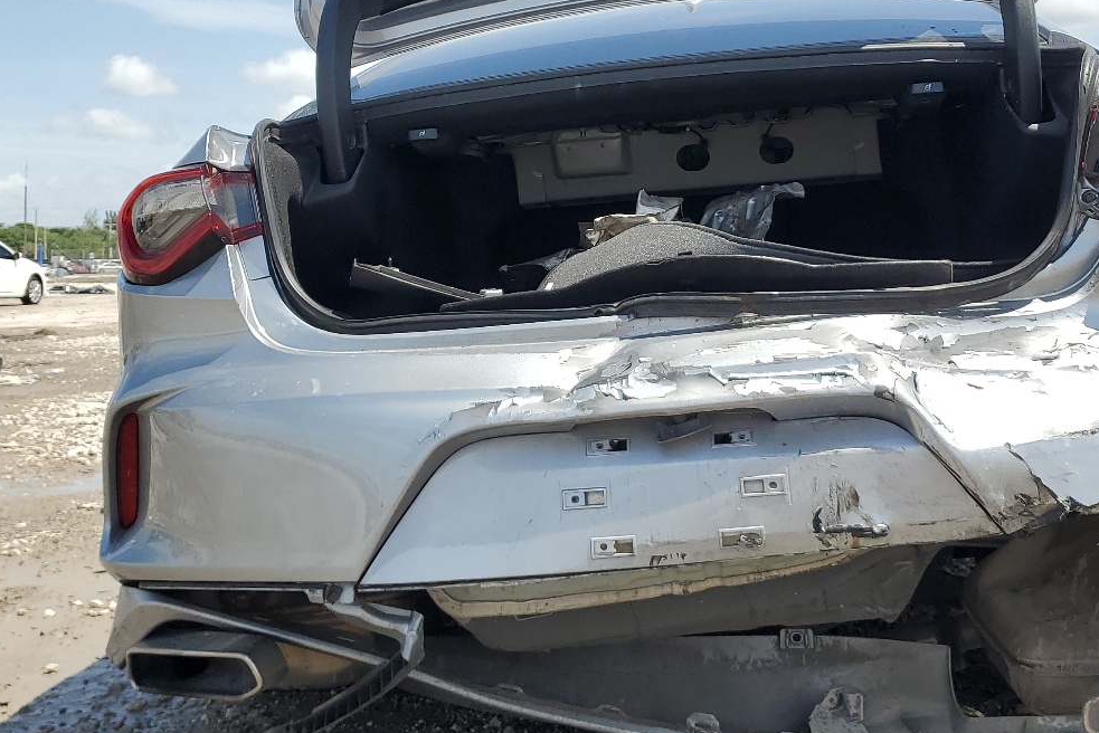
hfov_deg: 44.3
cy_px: 255
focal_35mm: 44
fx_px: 1344
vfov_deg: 30.3
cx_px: 650
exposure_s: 1/2500
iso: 50
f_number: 1.5
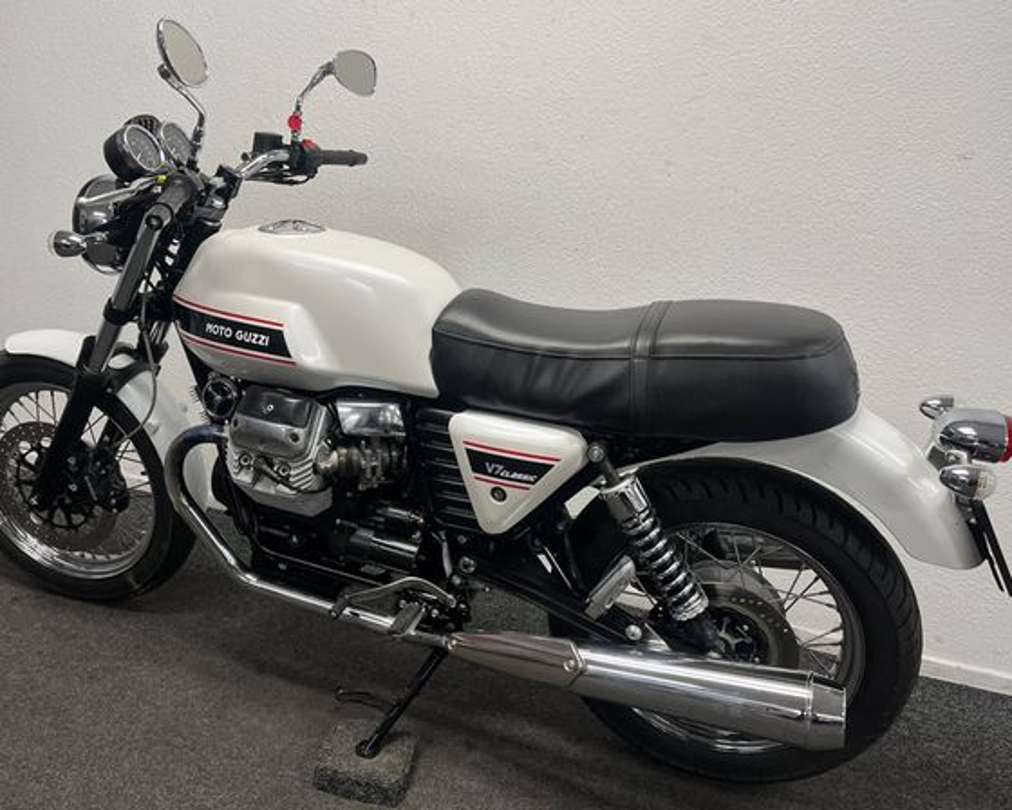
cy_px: 389
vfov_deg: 50.0
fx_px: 869
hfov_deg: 60.4
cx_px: 463
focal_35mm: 29
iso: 125
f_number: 1.6
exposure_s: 1/100
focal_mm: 5.1
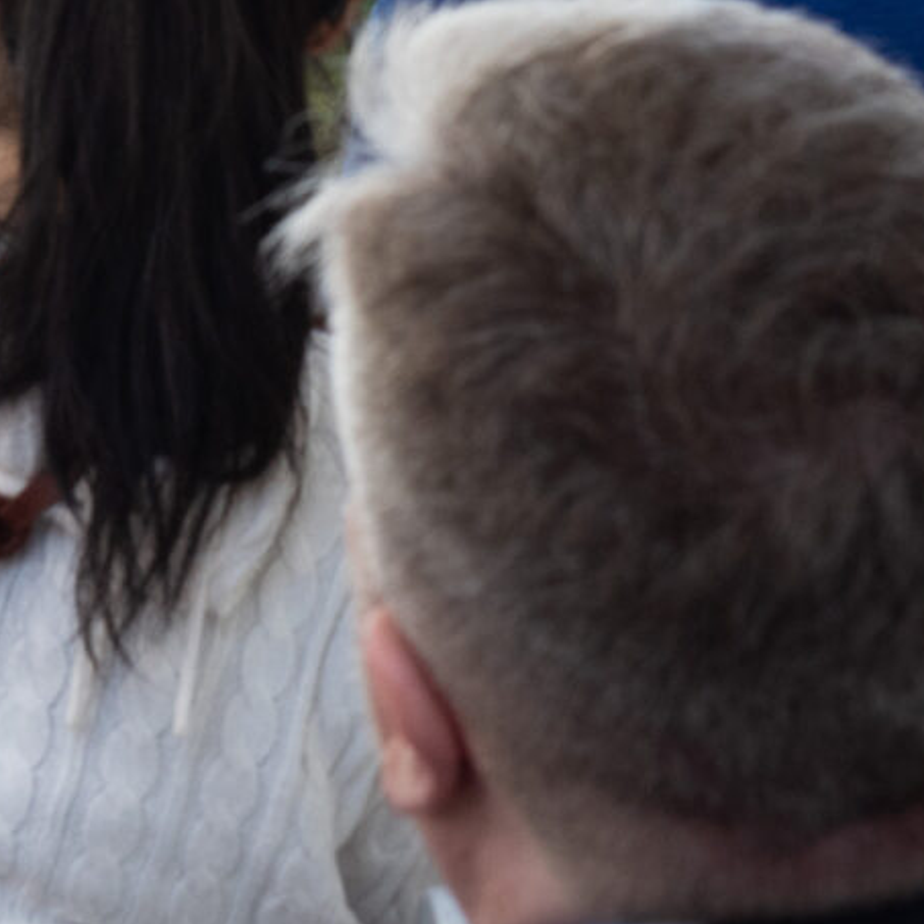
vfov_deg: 7.1
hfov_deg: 6.8
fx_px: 7248
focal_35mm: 240
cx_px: -1477
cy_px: -658
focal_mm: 50
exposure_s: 1/100
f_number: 13
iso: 640
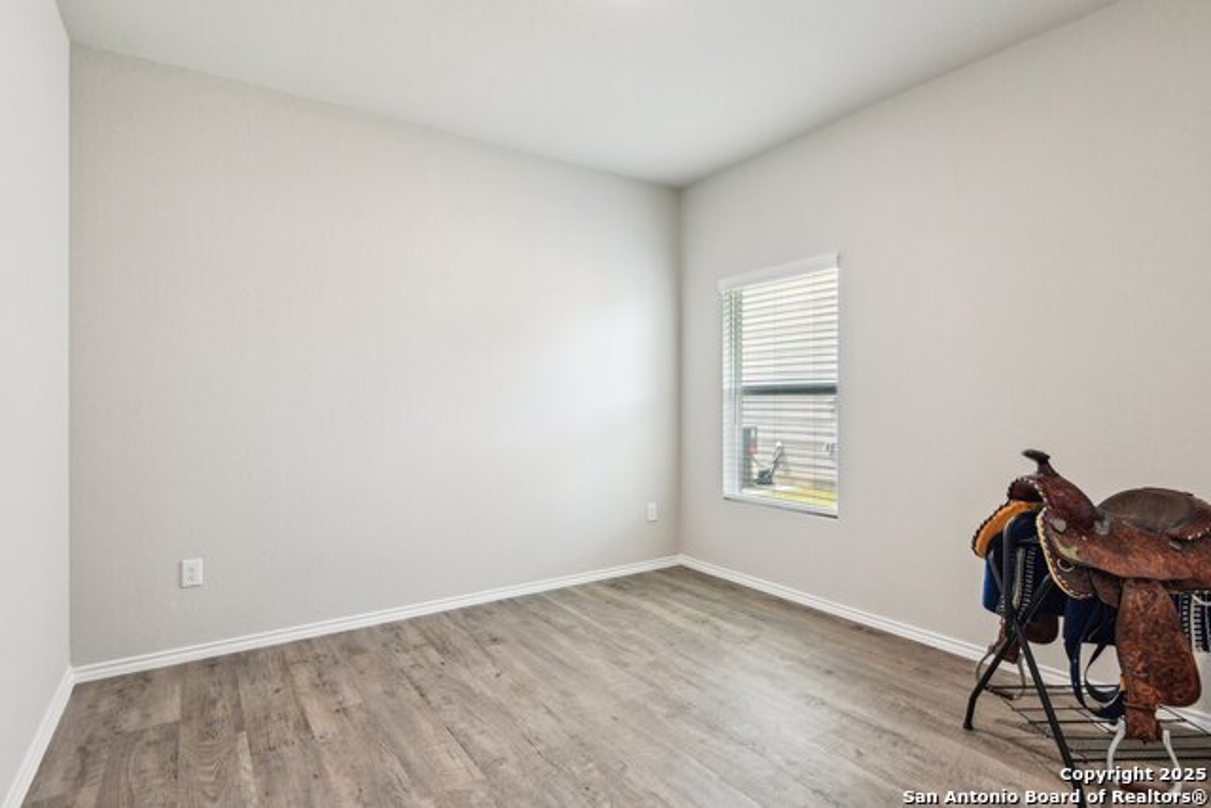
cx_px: 606
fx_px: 572
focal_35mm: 17
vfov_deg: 70.5
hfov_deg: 93.3
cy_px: 404
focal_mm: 17
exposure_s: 1/20
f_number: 8
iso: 1800
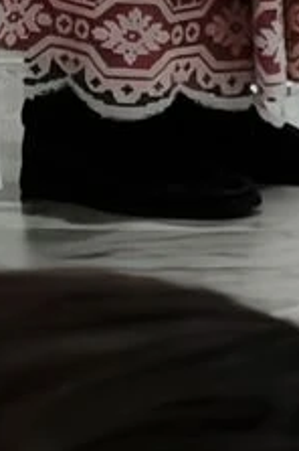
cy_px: -819
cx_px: -91
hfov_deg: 2.1
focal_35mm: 650
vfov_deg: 3.1
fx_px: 8123
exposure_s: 1/33
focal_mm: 8.67
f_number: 2.4
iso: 800
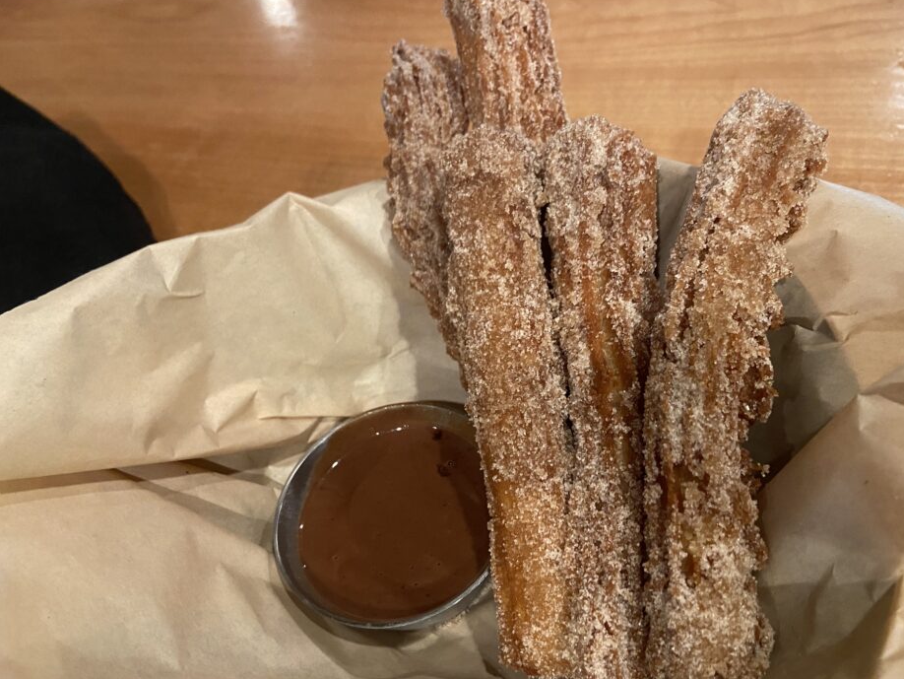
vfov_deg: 48.2
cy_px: 366
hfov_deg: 61.5
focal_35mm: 29
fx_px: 758
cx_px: 503
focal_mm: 4.25
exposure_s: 1/30
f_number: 1.8
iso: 500
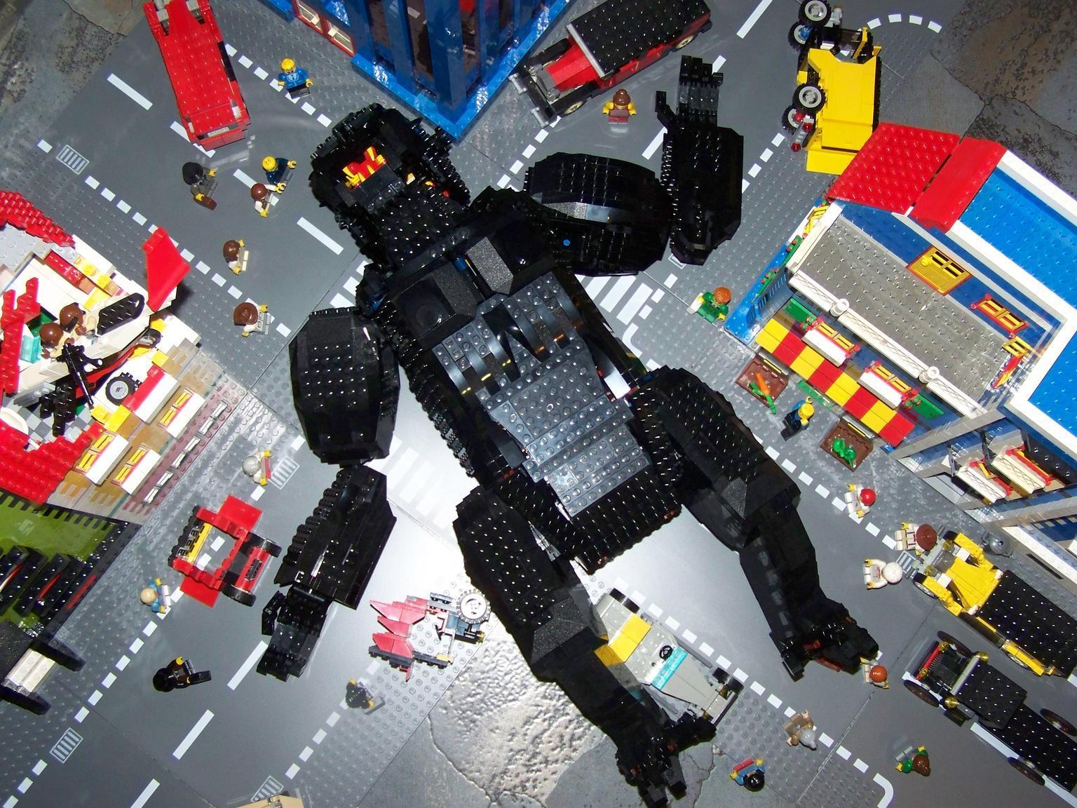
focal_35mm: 49
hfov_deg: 38.9
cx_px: 538
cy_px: 404
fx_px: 1525
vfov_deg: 29.7
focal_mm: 8.1
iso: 200
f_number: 2.8
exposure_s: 1/30
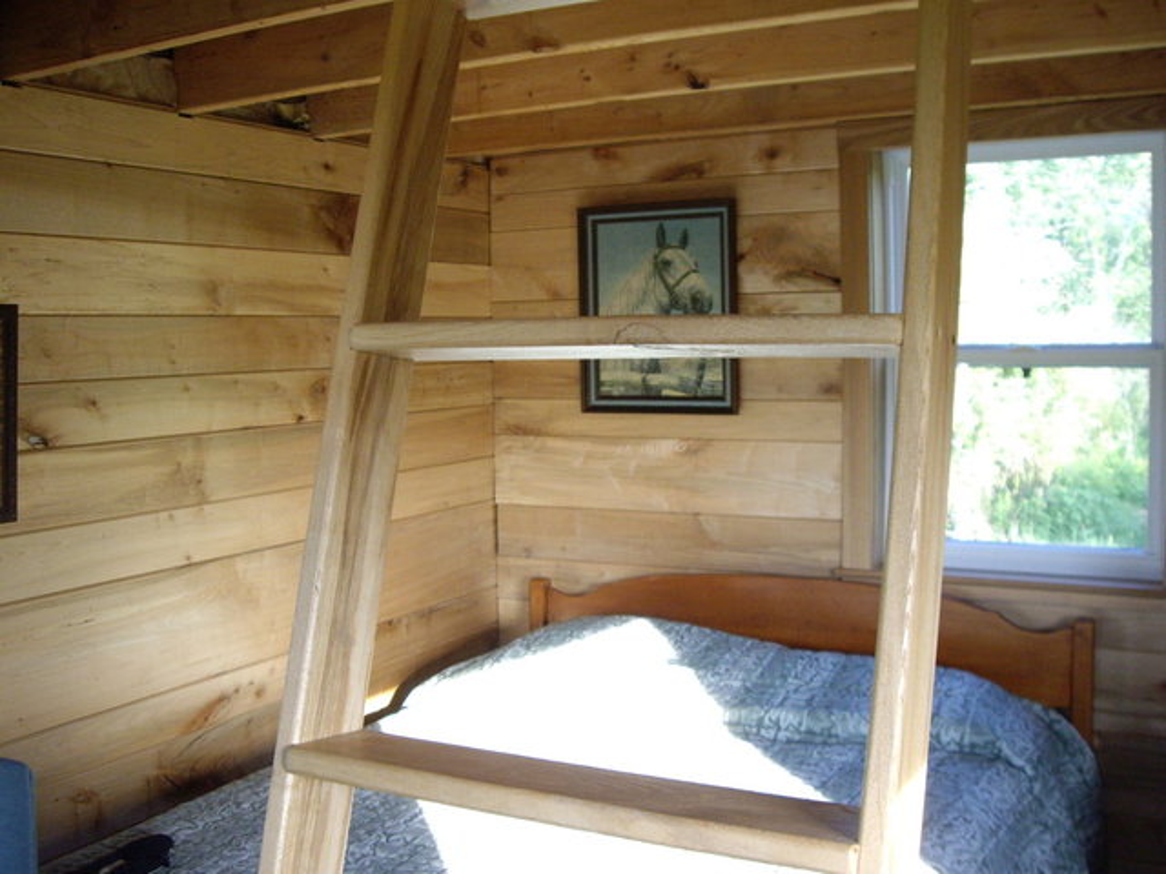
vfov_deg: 37.7
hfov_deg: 49.0
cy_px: 437
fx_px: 1280
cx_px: 583
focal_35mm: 38
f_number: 2.7
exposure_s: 1/60
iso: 200
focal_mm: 6.2
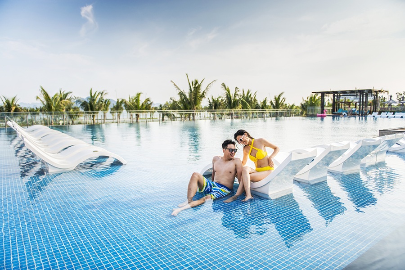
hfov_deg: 73.7
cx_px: 202
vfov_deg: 53.1
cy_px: 135
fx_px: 270
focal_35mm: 24
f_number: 2.8
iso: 200
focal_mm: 24
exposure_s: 1/2000
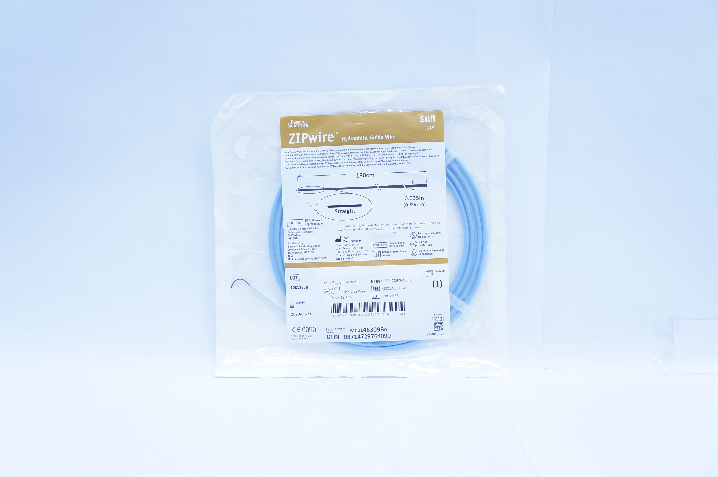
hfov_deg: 49.6
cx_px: 359
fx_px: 777
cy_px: 238
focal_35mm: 39
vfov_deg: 34.1
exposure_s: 1/200
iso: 800
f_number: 4.5
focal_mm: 26
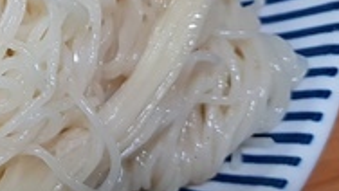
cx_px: -188
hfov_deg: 19.3
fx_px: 854
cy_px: -23
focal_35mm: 95
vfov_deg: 12.5
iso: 160
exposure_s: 1/40
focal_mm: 4.3
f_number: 1.7
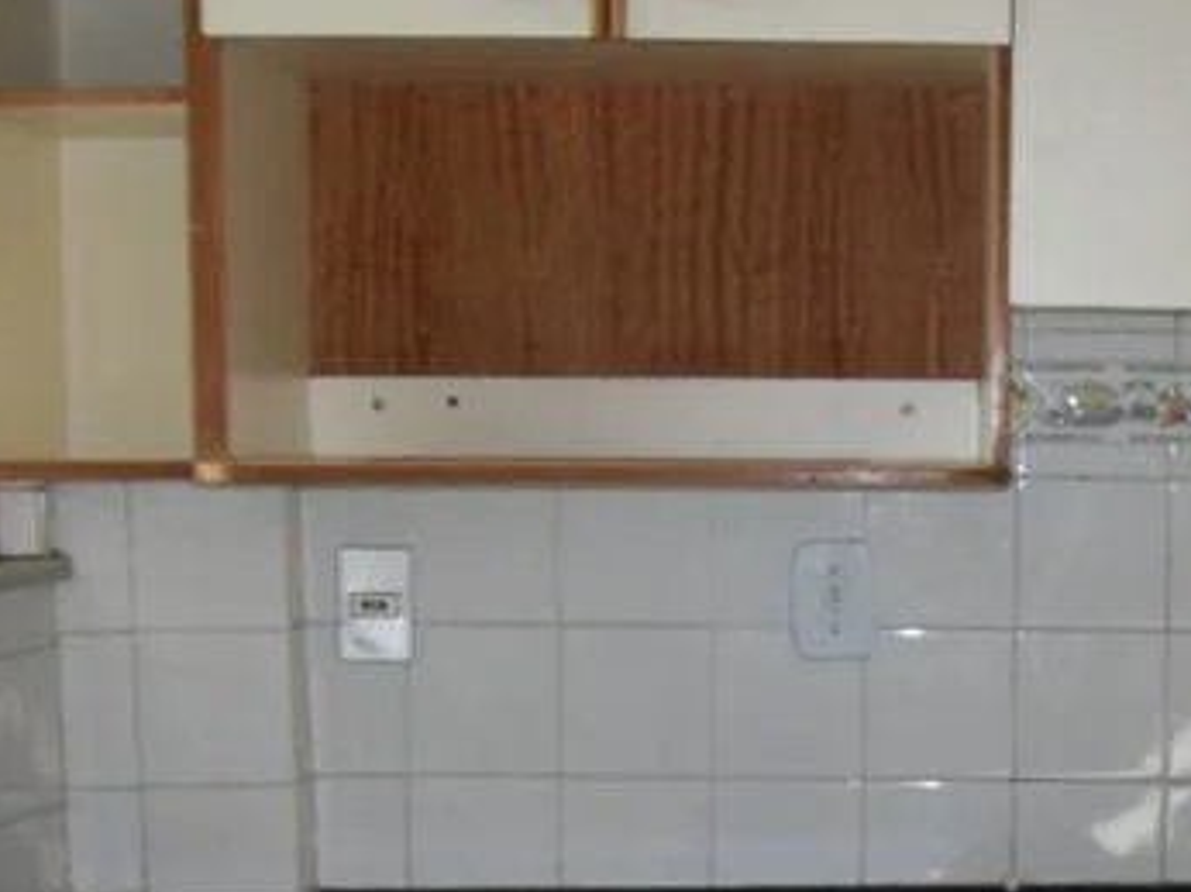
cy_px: 892
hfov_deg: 25.5
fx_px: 2544
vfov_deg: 19.3
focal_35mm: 74
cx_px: 1091
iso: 80
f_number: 2.9
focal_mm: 5.7
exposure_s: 1/60
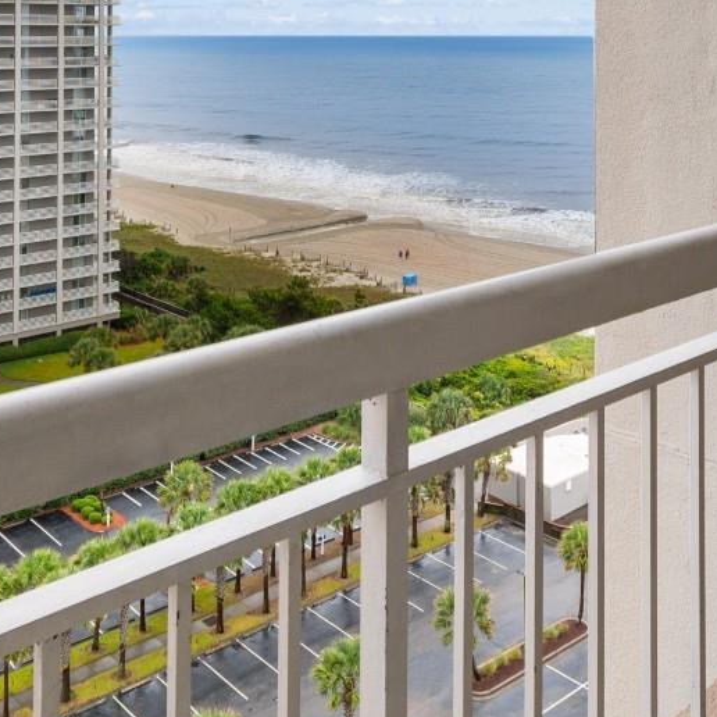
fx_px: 937
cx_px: 415
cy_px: 15
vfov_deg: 37.8
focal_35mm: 40
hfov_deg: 41.7
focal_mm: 10
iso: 100
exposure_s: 1/250
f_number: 8
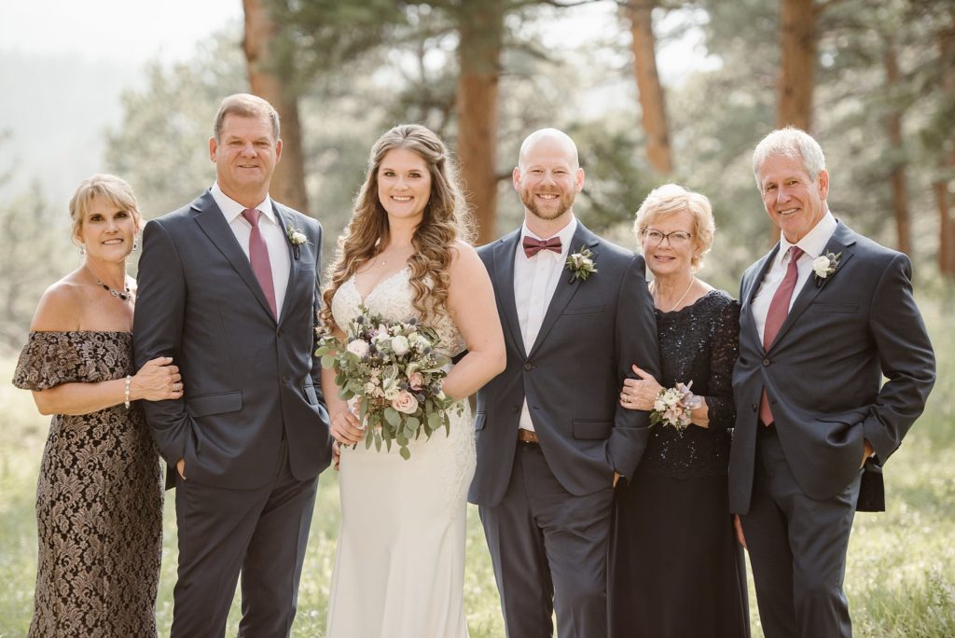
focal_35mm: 116
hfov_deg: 17.6
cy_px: 319
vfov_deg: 11.8
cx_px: 478
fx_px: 3079
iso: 200
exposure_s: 1/400
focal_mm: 116
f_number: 2.8
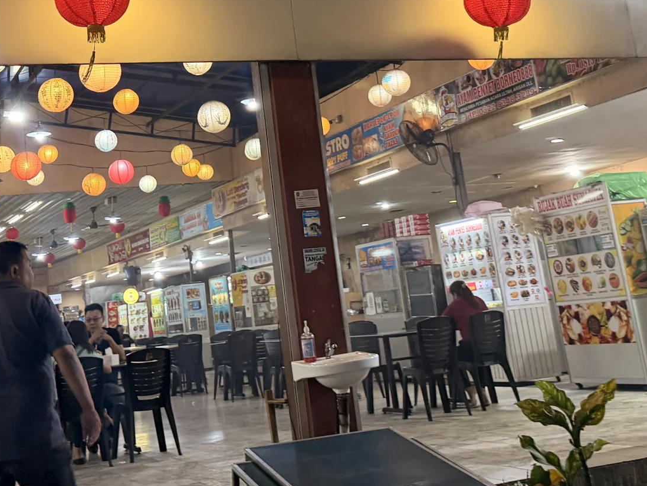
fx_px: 1047
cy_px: 15
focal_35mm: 56
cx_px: 247
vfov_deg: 25.0
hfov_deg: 34.2
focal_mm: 6.76
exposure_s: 1/50
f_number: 1.78
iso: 250
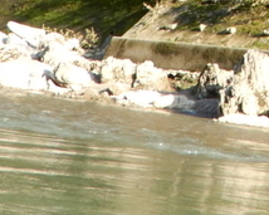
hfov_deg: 9.7
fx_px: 1528
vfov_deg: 7.6
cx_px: 437
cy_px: -255
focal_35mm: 192
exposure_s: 1/125
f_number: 4
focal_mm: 6.2
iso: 80
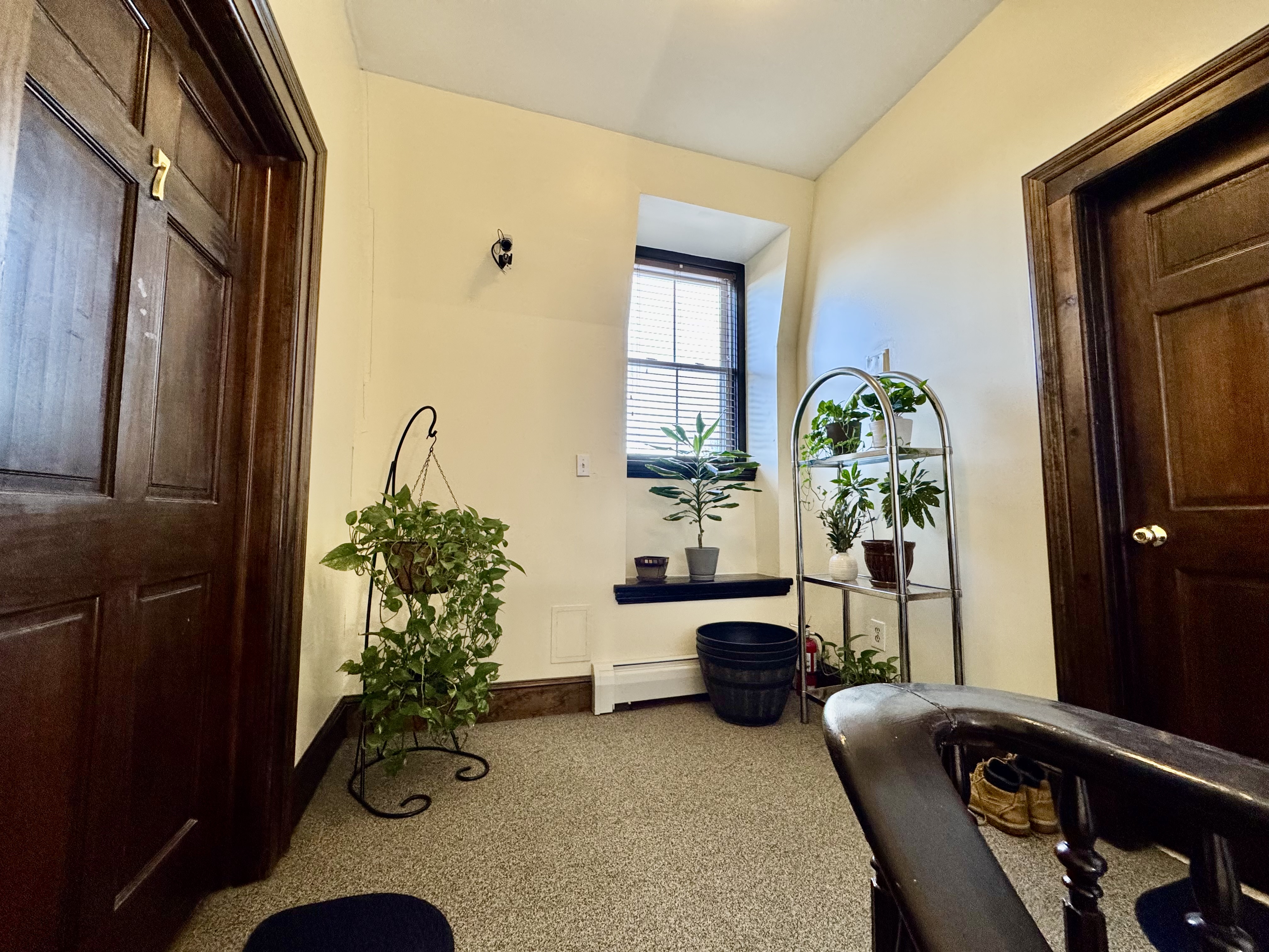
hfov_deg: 102.1
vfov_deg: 85.7
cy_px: 476
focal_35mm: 14
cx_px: 634
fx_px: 513
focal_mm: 2.22
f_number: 2.2
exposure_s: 1/60
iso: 320
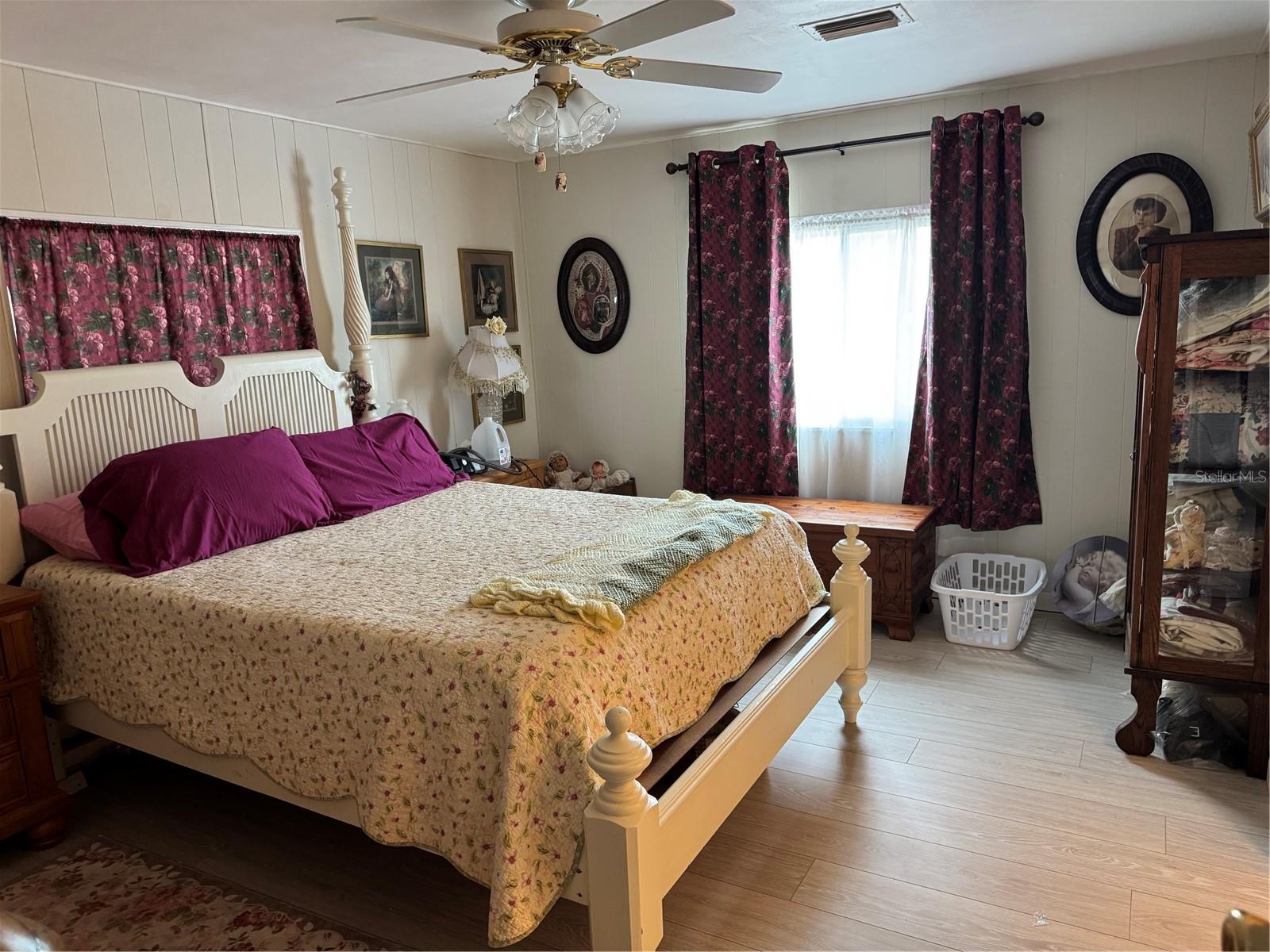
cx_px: 635
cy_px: 476
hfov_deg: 71.6
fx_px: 881
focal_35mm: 24
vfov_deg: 56.8
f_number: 1.78
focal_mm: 6.76
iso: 320
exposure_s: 1/60
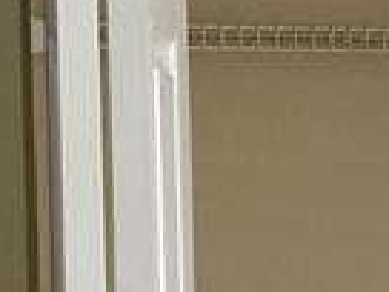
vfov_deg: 7.5
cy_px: 369
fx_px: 2203
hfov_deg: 9.5
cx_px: 767
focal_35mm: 196
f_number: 1.6
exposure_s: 1/148
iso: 32
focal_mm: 4.2
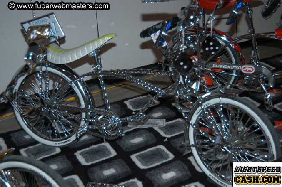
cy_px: 94
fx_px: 493
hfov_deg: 31.9
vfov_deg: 21.5
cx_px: 141
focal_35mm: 63
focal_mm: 42
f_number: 5
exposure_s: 1/60
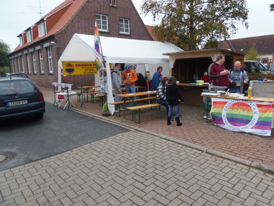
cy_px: 103
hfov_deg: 71.6
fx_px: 190
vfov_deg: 56.8
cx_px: 137
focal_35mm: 24
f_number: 2.9
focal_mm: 4.3
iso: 64
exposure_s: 1/200
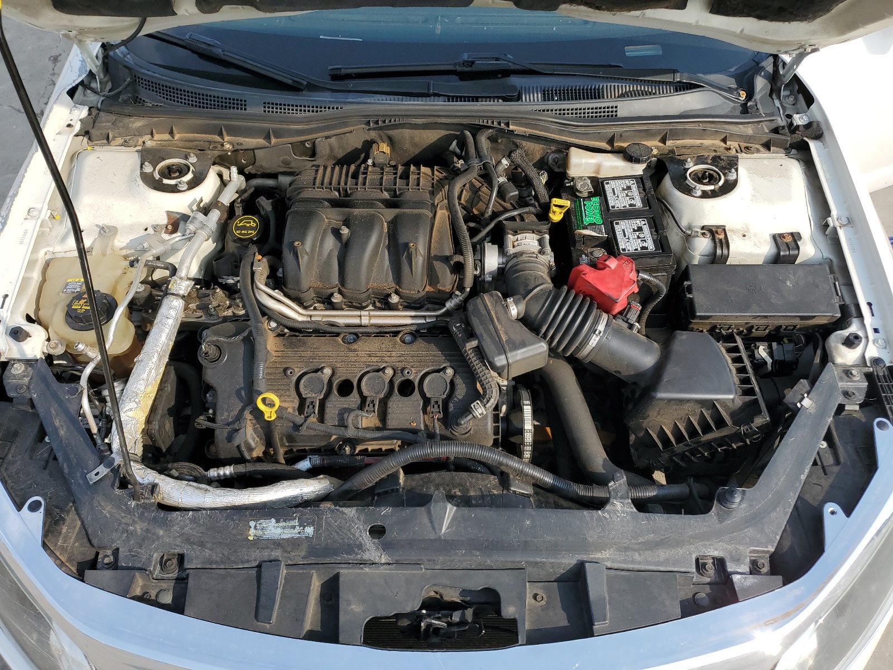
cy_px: 335
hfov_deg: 67.3
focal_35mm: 26
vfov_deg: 53.1
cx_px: 446
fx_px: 671
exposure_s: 1/2000
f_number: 1.5
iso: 50
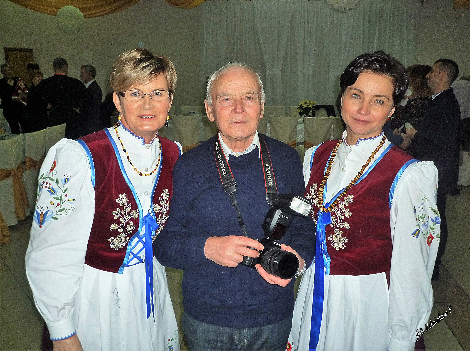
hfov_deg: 55.4
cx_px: 235
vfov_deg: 42.8
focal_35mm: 33
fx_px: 447
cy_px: 176
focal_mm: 5.8
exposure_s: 1/60
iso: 250
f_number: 3.6
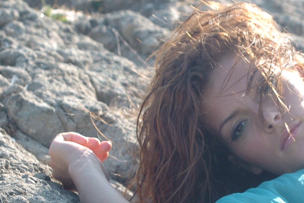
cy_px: 206
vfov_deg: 6.5
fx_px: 1764
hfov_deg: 9.8
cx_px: 294
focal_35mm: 209
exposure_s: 1/250
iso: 200
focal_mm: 62
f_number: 7.6
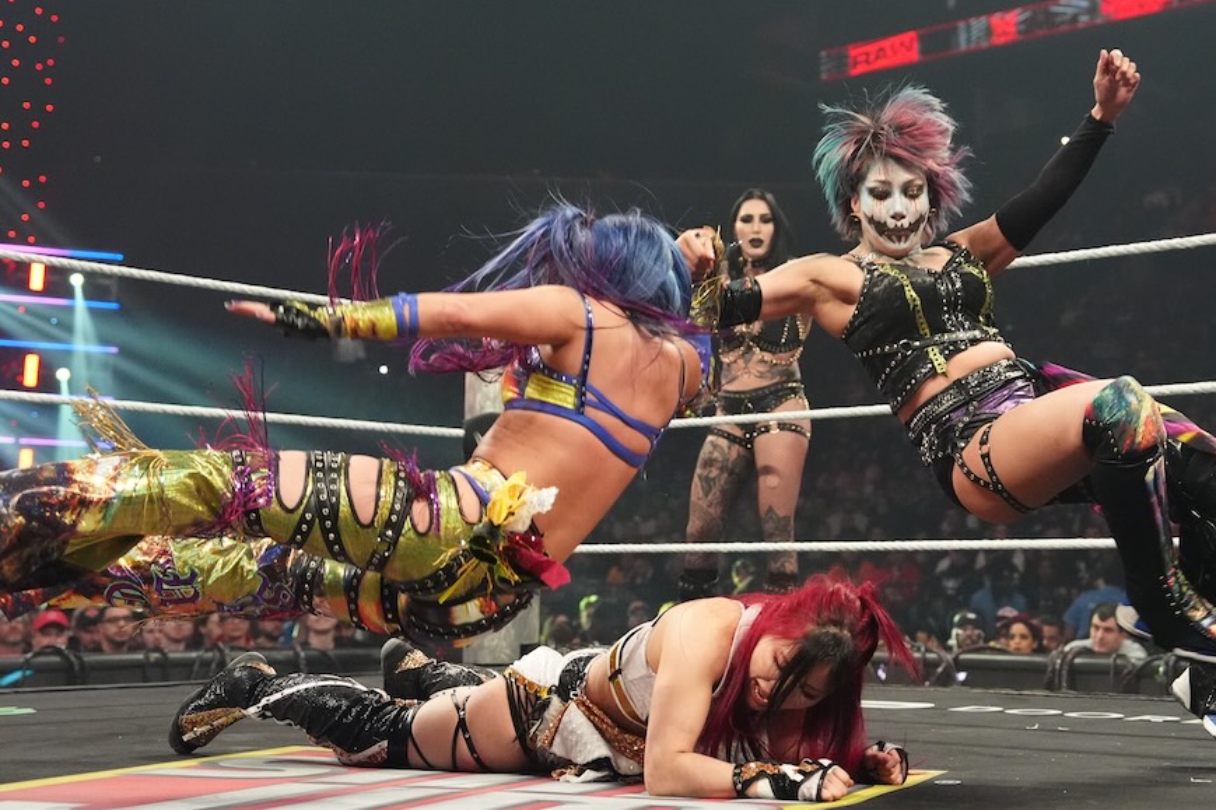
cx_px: 705
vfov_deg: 23.3
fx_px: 1959
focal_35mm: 58
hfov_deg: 34.4
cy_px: 304
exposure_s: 1/640
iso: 6400
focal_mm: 42
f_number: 2.8
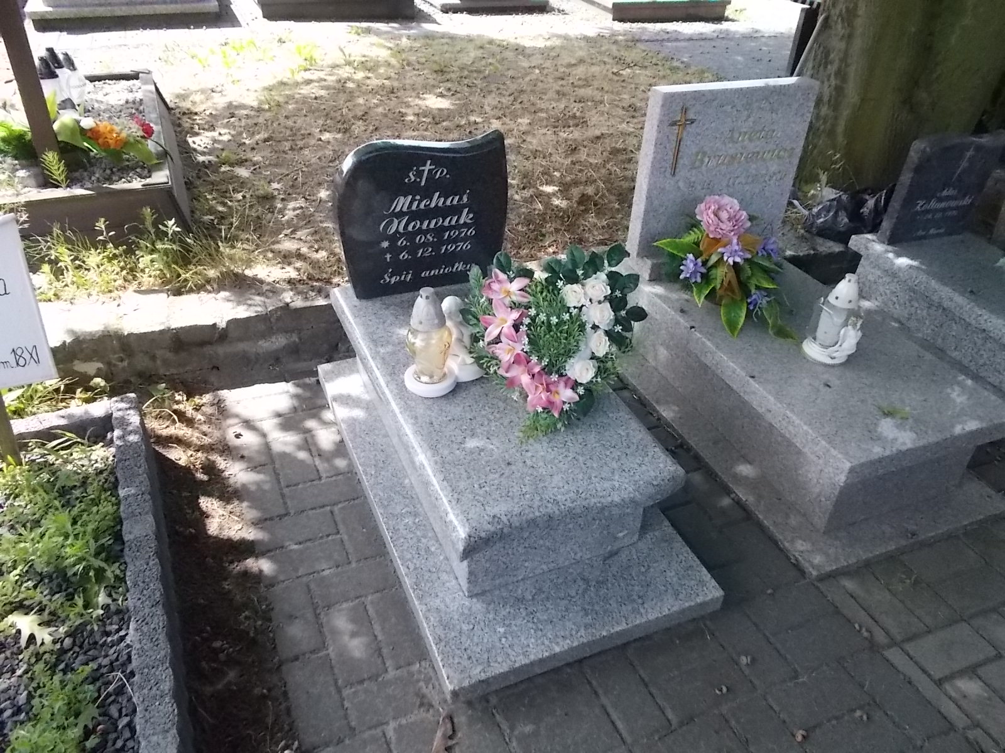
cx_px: 502
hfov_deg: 67.3
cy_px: 376
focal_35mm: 26
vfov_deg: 53.1
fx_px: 755
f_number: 8
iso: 400
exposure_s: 1/125
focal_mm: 4.6
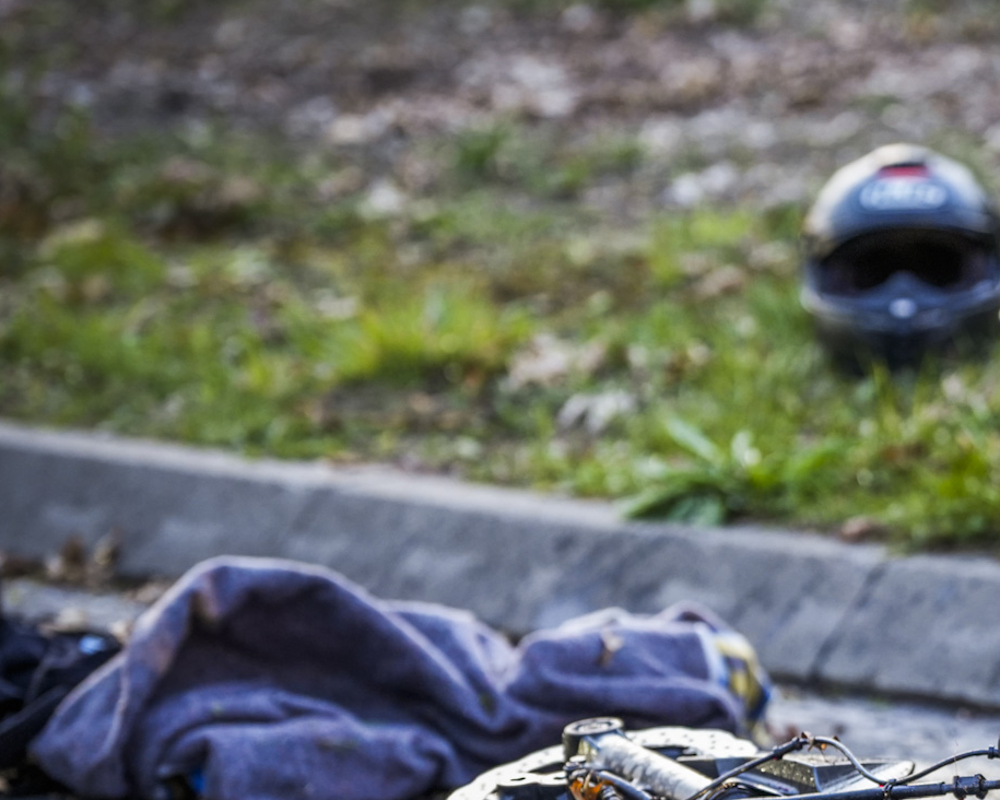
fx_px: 7517
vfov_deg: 6.1
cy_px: 644
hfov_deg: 7.6
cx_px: 1012
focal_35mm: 254
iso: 800
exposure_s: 1/100
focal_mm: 129
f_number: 2.8
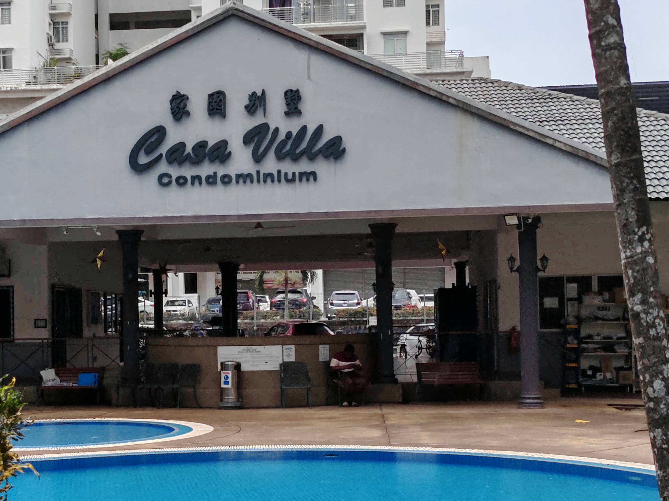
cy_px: 305
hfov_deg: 31.5
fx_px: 1179
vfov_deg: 24.0
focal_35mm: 61
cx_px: 241
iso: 50
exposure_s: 1/440
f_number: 1.9
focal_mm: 5.3
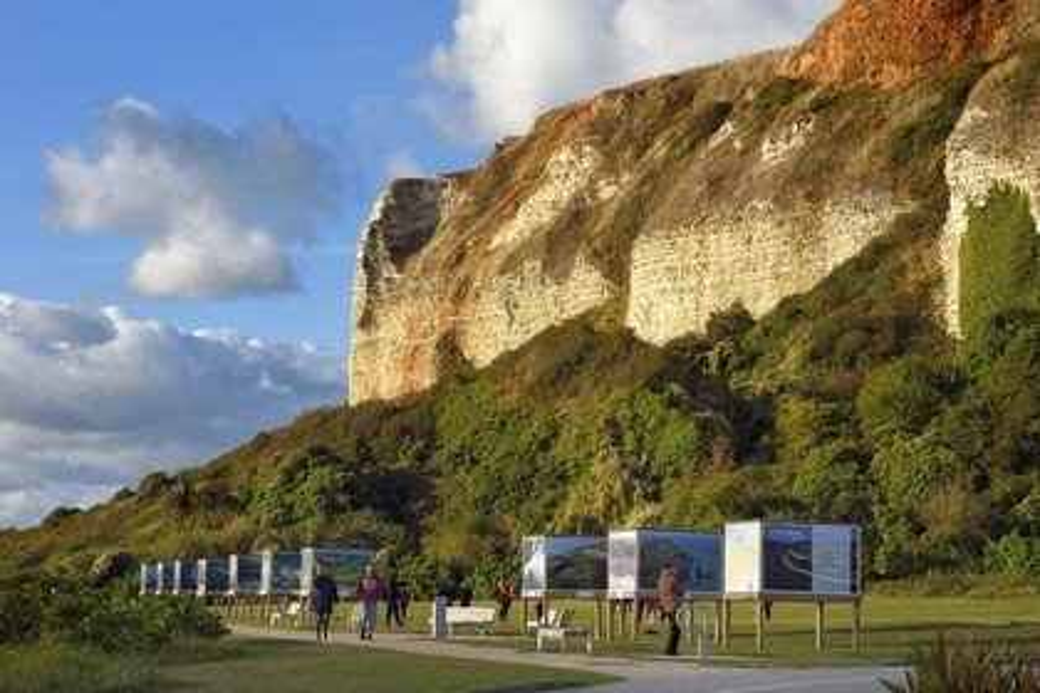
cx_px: 520
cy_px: 346
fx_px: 2744
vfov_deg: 14.4
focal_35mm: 95
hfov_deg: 21.5
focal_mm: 95
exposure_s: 1/250
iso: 200
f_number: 11
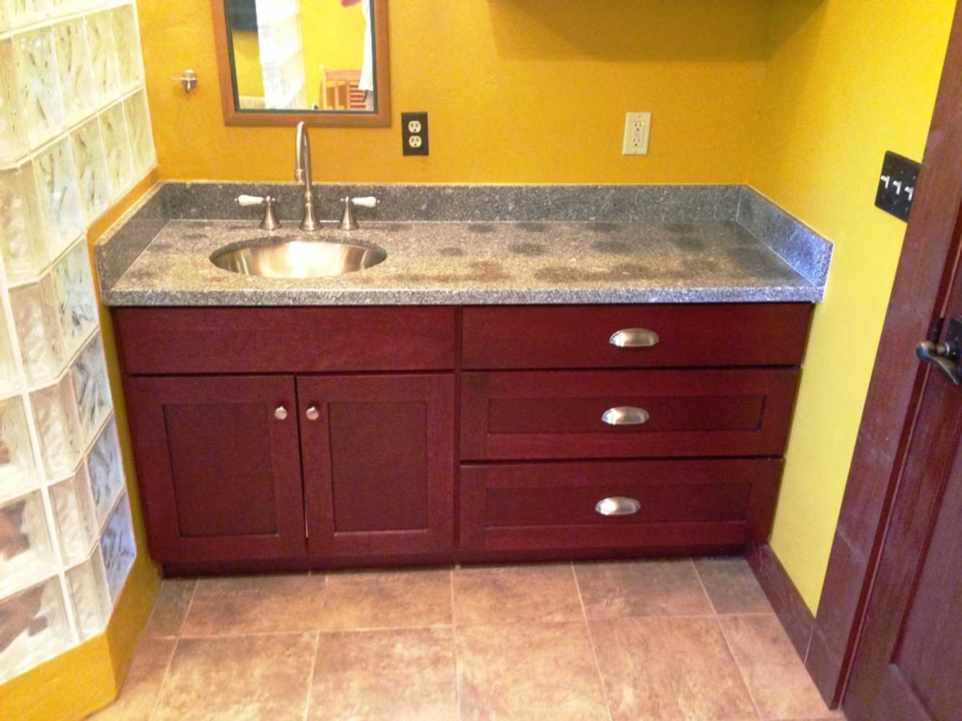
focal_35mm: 33
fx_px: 917
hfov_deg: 55.4
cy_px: 360
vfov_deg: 42.9
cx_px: 481
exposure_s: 1/15
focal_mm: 4.13
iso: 400
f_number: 2.4
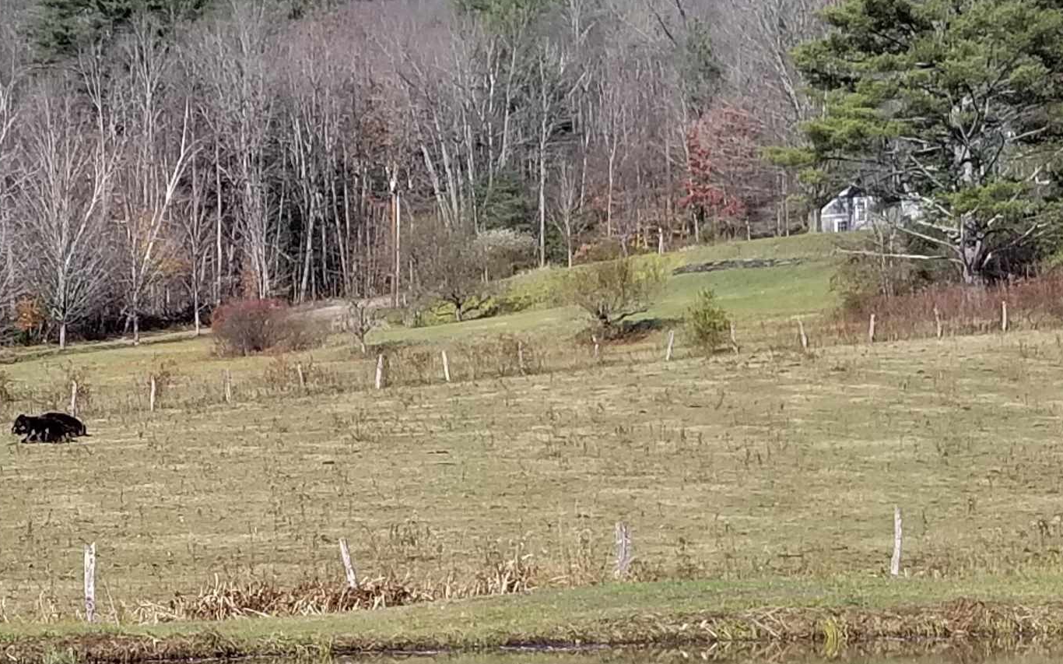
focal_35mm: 62
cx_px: 163
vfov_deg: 20.8
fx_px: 1796
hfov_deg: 31.8
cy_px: 508
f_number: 1.7
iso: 50
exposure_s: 1/1980
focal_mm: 4.25
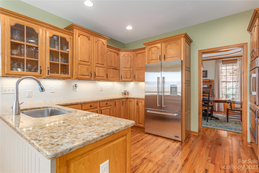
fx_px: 122
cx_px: 130
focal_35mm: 17
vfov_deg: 70.5
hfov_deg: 93.3
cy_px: 86
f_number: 7.1
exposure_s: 1/50
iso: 320
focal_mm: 17
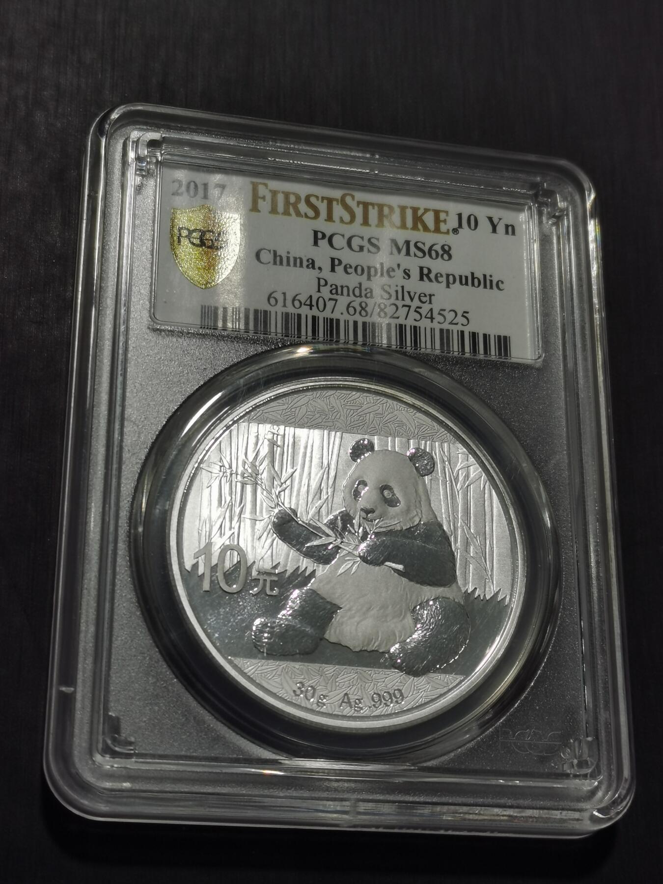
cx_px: 332
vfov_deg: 31.2
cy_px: 442
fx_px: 1583
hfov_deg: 23.7
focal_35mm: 62
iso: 50
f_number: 1.8
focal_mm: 5.58
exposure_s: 1/185
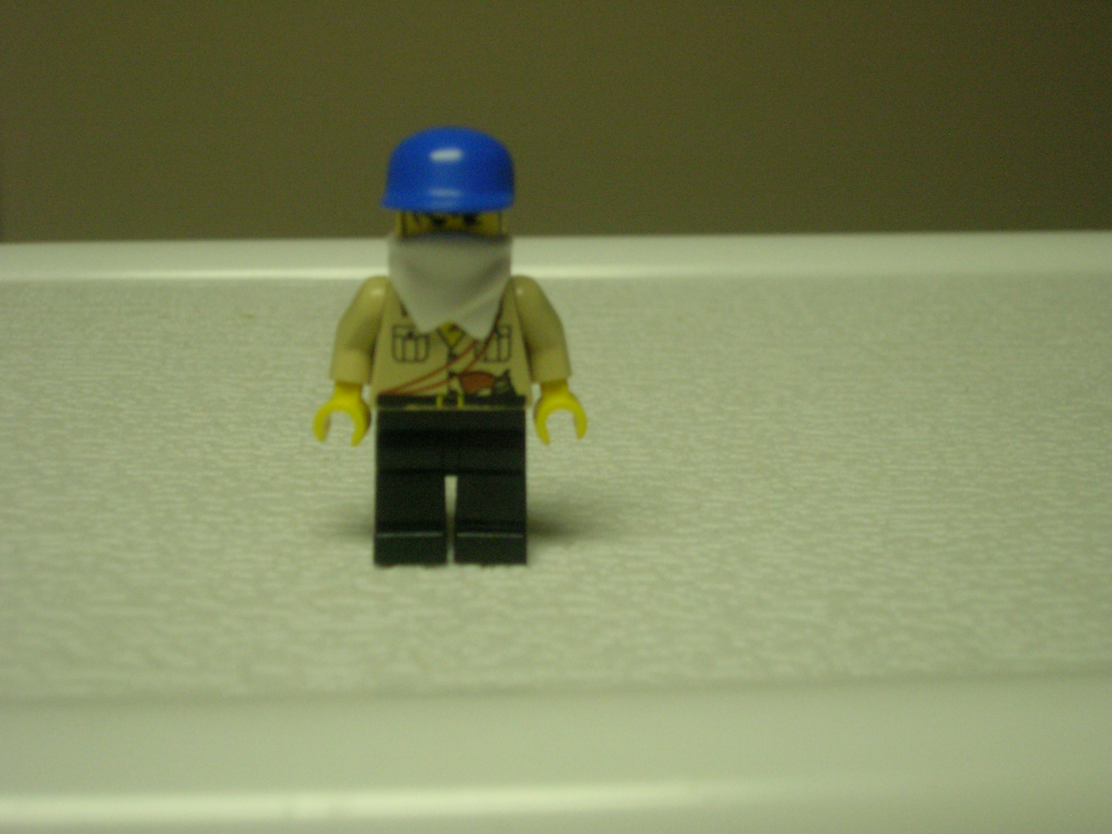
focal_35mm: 50
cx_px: 556
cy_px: 417
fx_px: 1606
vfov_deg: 29.1
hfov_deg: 38.2
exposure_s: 1/60
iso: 200
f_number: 3.3
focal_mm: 8.4
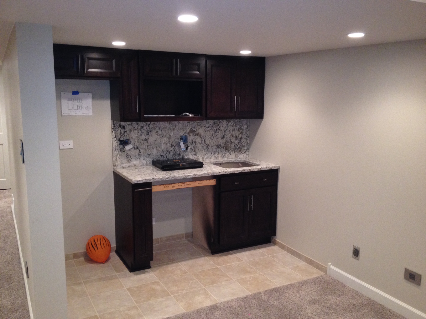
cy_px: 160
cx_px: 213
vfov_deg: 40.7
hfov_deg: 52.6
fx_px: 431
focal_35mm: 35
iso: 200
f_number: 2.4
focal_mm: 4.28
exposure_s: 1/17
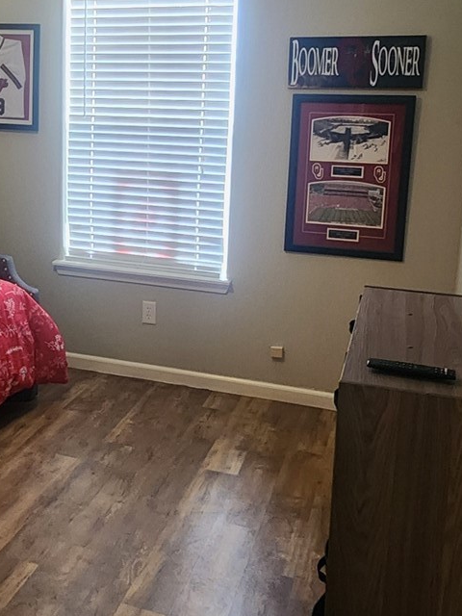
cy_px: 223
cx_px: 97
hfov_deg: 35.7
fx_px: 694
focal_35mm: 39
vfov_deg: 47.3
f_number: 2.2
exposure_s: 1/30
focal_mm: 2.2
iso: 320
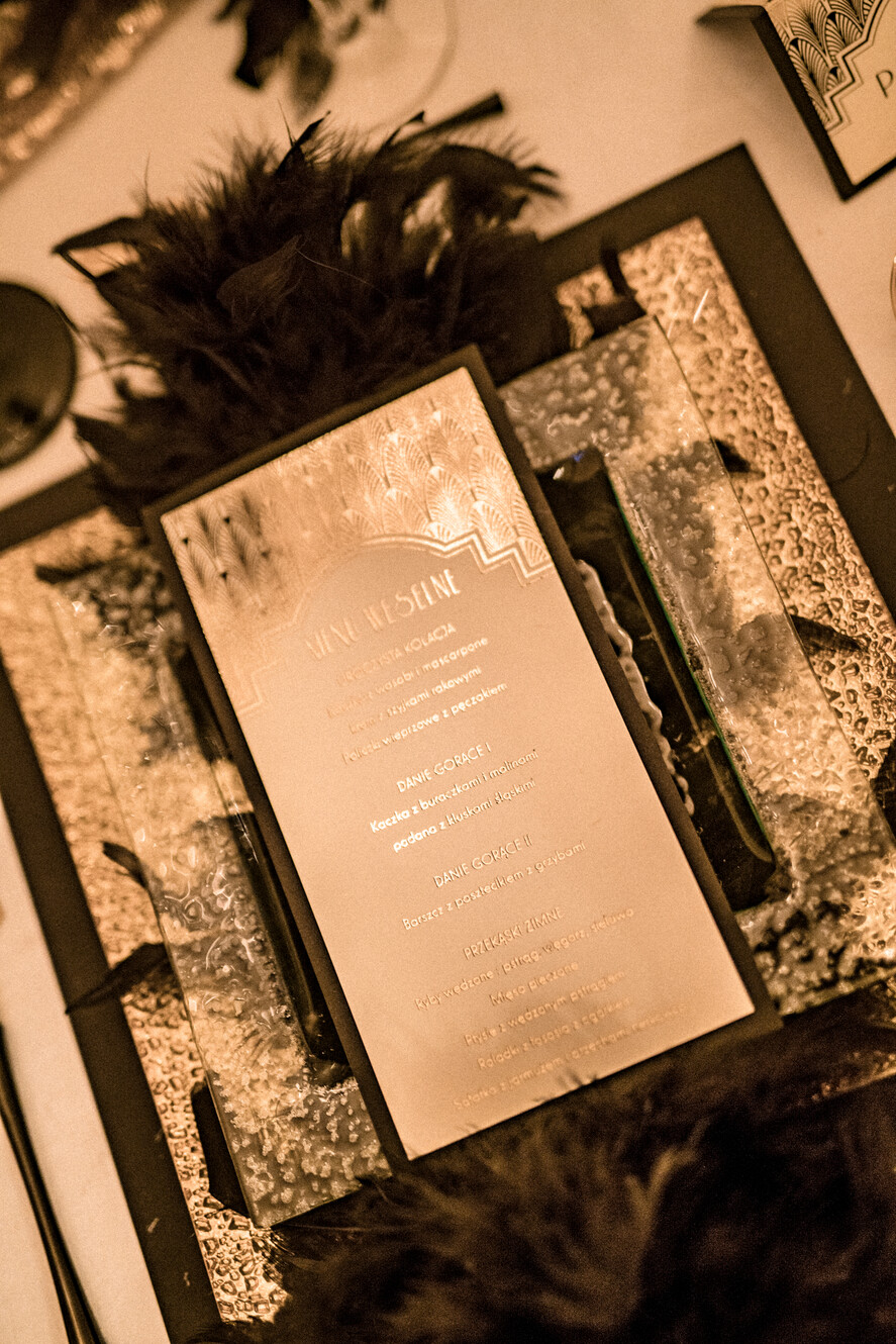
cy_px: 672
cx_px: 448
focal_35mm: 50
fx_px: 1866
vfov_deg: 39.6
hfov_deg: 27.0
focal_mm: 50
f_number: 1.4
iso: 500
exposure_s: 1/100
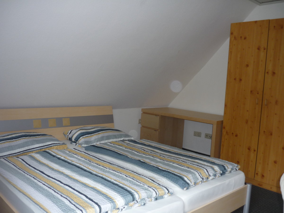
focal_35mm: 33
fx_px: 271
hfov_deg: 55.4
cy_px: 106
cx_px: 142
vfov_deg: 42.9
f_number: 2.8
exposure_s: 1/30
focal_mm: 5.5
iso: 125
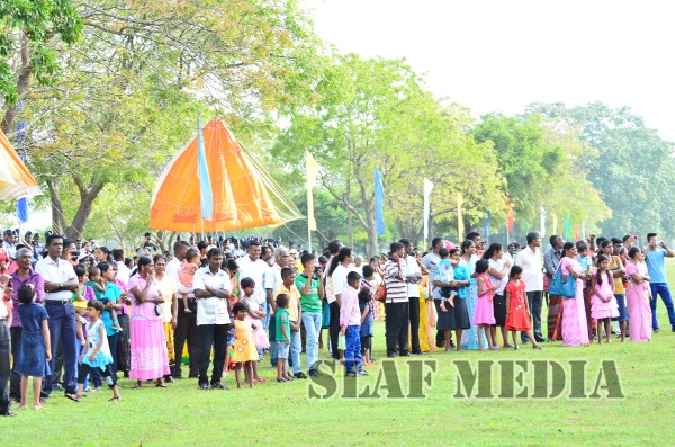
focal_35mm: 120
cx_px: 338
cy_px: 224
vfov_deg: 11.4
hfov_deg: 17.1
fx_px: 2245
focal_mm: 80
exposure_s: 1/160
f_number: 5.6
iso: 200
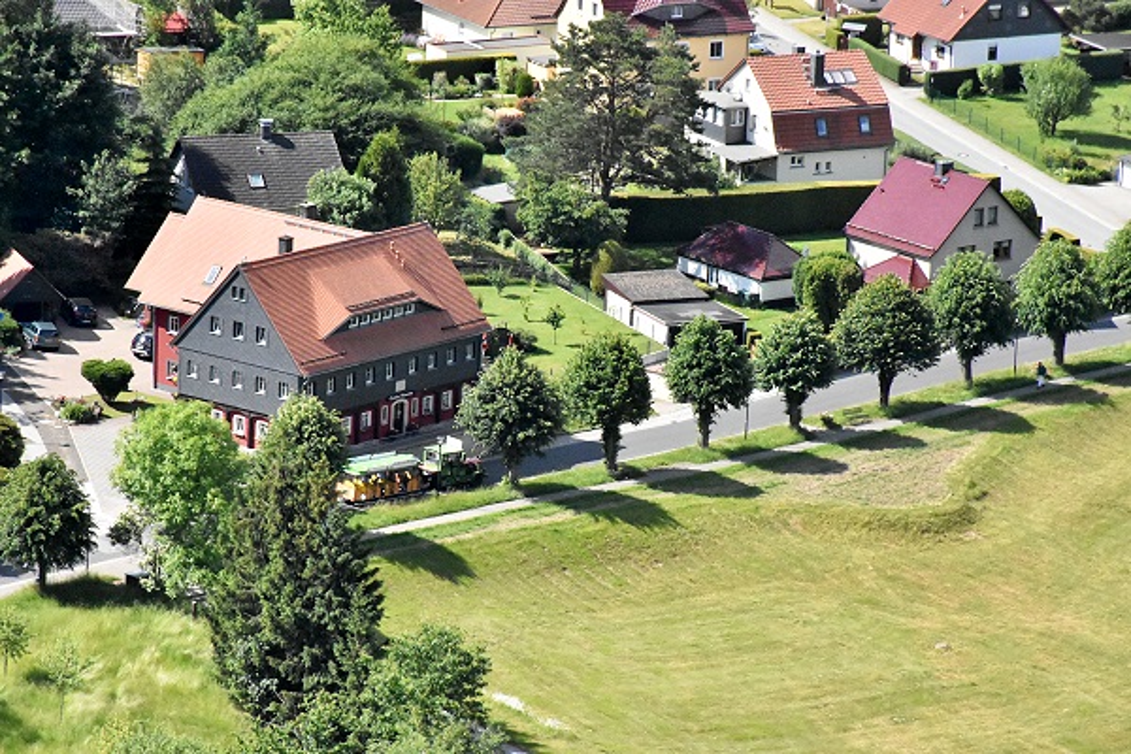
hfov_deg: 9.8
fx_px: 6597
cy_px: 377
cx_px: 566
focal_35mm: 210
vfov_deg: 6.5
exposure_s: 1/8000
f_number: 10
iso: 5600
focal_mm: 140
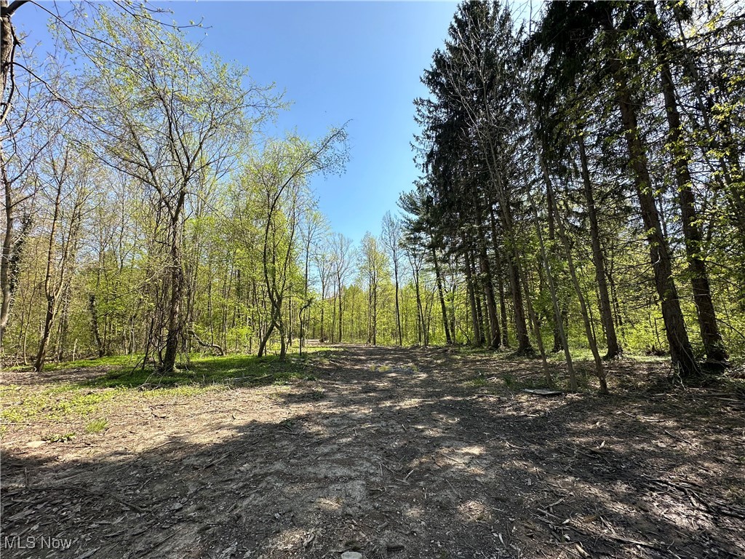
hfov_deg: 102.1
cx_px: 372
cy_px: 280
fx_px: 301
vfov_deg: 85.7
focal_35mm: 14
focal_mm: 2.22
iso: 40
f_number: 2.2
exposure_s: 1/801
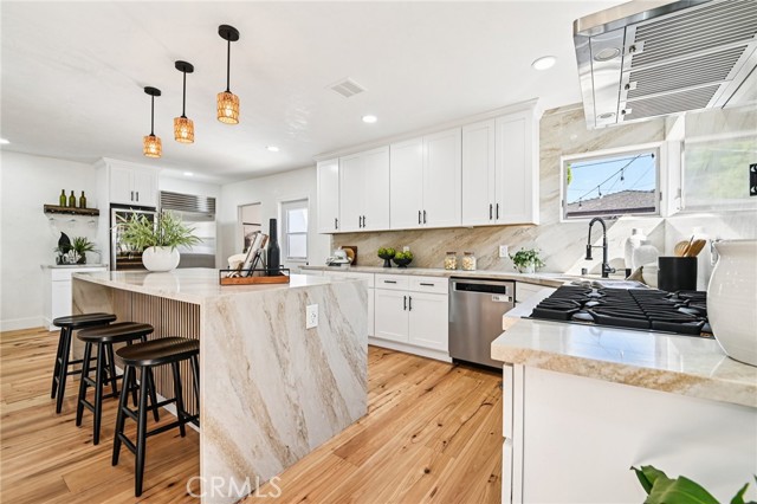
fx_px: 294
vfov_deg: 81.1
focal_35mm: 14
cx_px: 378
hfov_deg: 104.3
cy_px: 252
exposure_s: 1/13
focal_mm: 14
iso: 250
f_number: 8
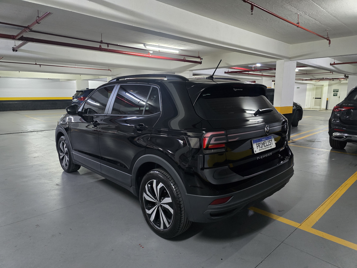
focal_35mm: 23
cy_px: 134
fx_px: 237
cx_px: 178
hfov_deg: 73.9
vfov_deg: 58.9
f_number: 1.7
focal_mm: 6.3
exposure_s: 1/40
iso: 1600
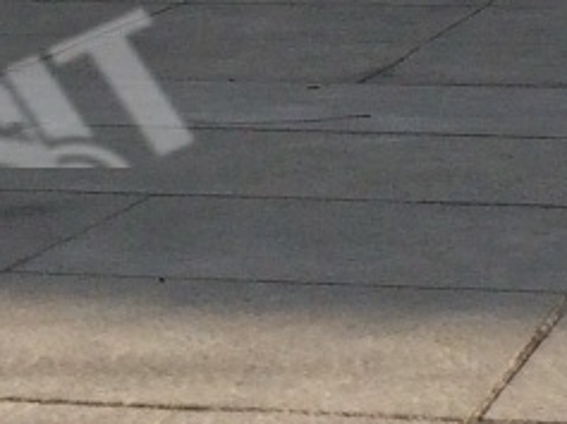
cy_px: -450
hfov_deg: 9.9
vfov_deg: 7.1
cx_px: 266
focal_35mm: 200
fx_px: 3271
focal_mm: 4.15
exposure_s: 1/2564
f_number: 2.2
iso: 32
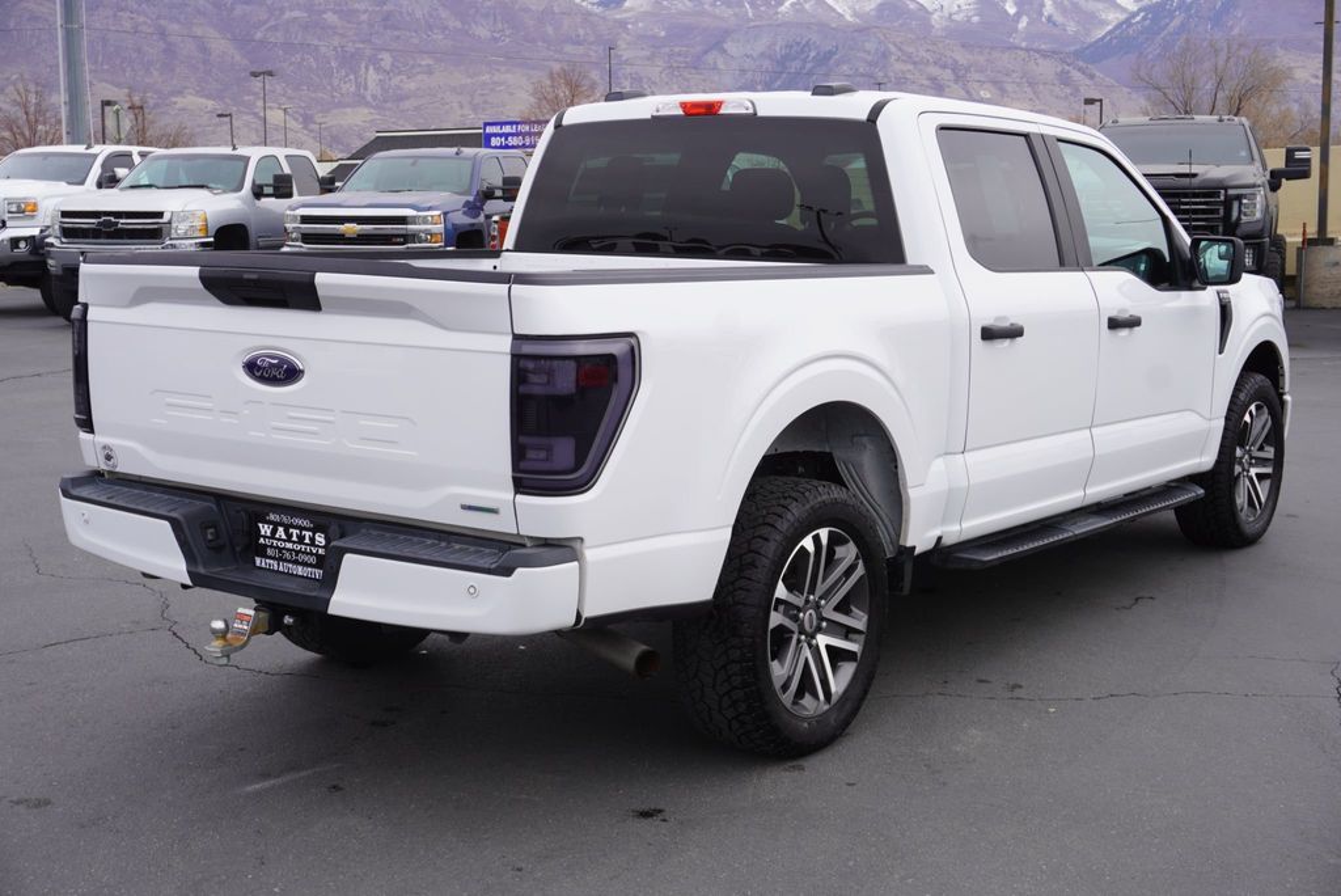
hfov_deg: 42.3
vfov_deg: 29.0
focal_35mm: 46
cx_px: 670
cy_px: 448
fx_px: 1733
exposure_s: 1/100
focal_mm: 31
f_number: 8
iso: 100
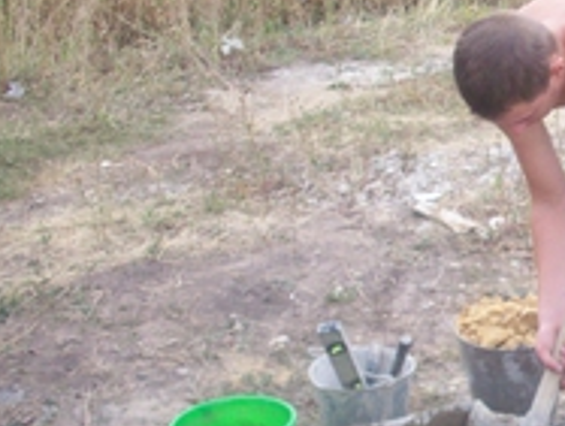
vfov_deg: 16.6
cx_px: 644
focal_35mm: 89
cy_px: 263
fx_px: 1455
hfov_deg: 20.8
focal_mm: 6.2
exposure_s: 1/64
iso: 146
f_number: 2.8
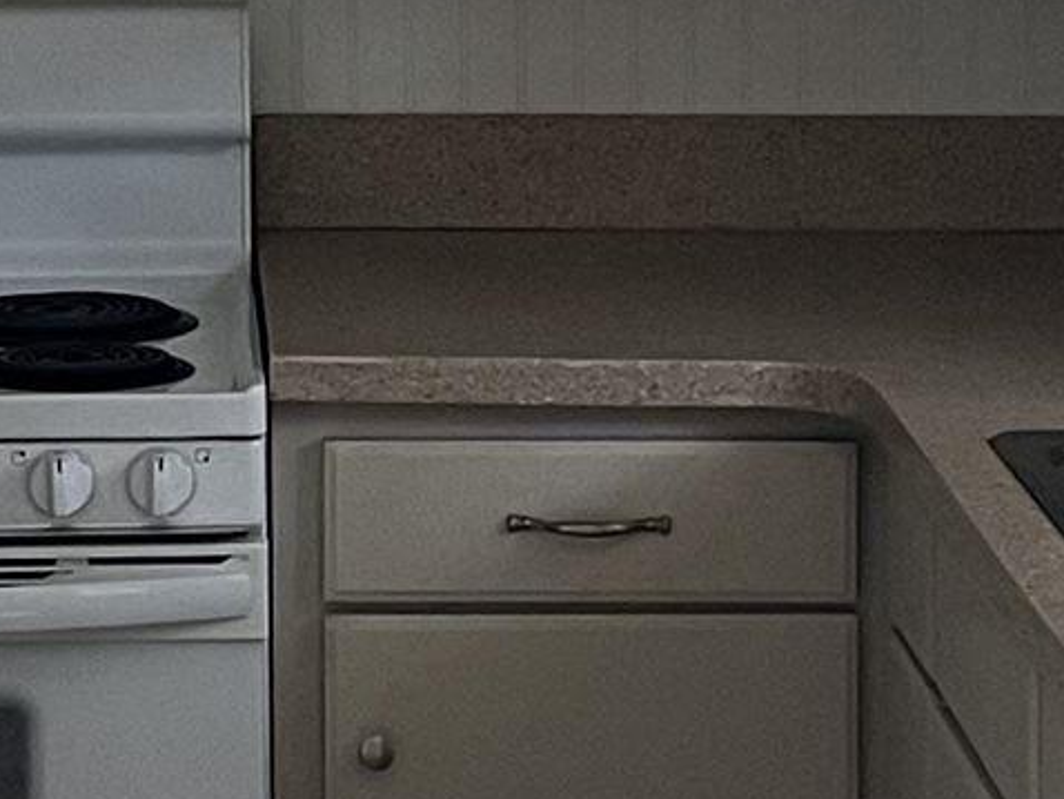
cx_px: 178
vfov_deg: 8.8
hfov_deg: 11.8
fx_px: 5136
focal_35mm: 167
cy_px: -134
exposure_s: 1/84
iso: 125
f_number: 1.5
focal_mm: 5.7
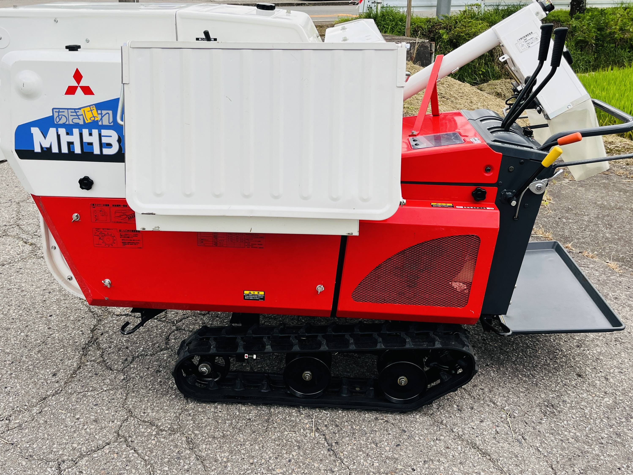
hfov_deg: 52.6
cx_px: 294
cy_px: 164
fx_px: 640
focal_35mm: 35
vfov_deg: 40.3
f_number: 1.6
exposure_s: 1/154
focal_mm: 5.1
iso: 40
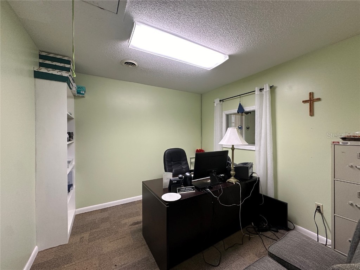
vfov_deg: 85.7
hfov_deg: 102.1
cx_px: 180
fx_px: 146
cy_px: 135
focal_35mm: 14
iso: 320
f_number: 2.2
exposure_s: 1/113
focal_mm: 2.22
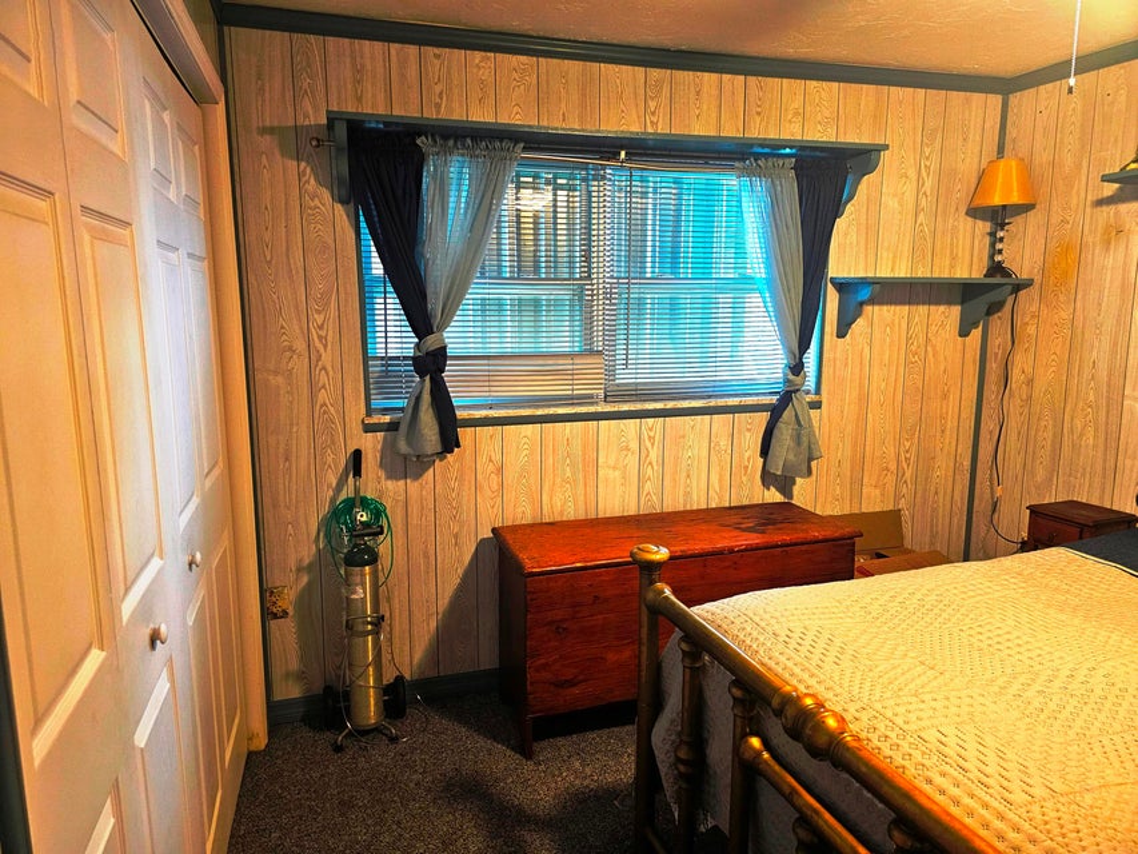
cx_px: 569
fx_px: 756
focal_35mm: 23
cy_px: 427
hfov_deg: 73.9
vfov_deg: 58.9
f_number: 1.7
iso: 640
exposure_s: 1/30
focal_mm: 6.3
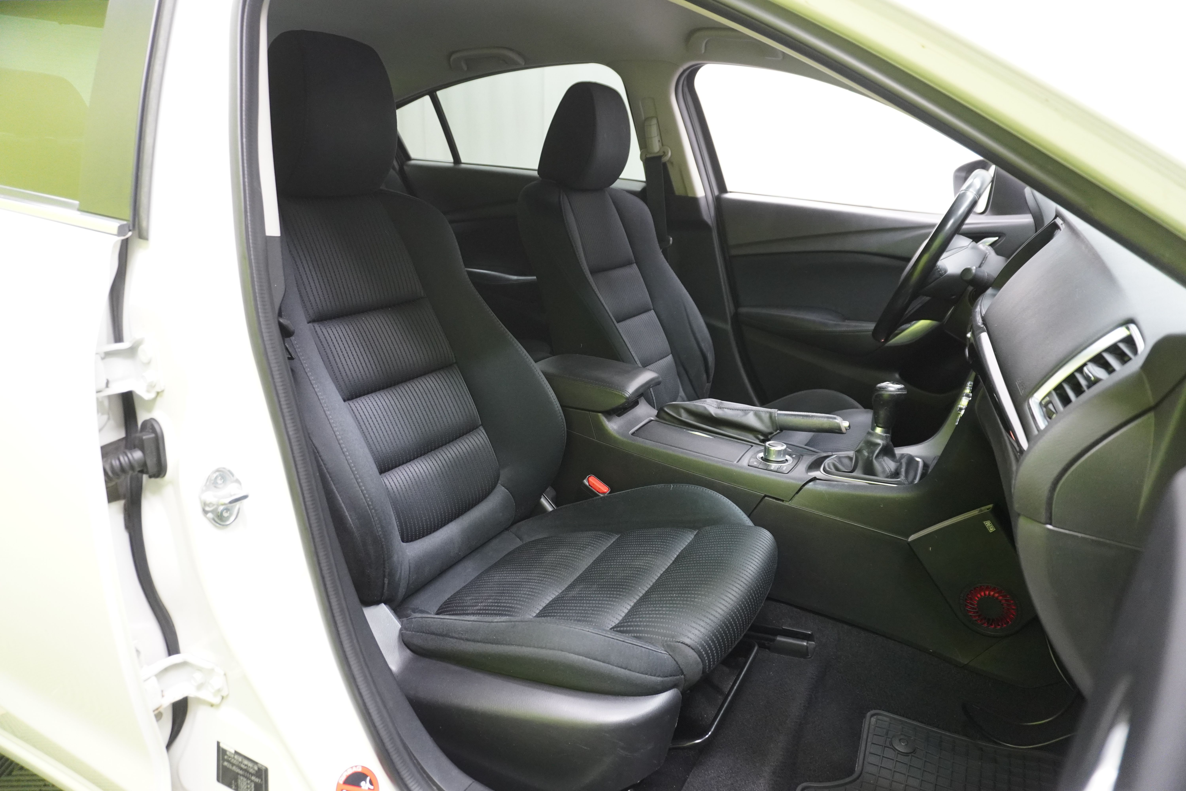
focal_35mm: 24
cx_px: 593
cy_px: 396
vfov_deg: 53.1
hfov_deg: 73.7
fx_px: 791
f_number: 3.5
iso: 1600
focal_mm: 16
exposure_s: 1/30
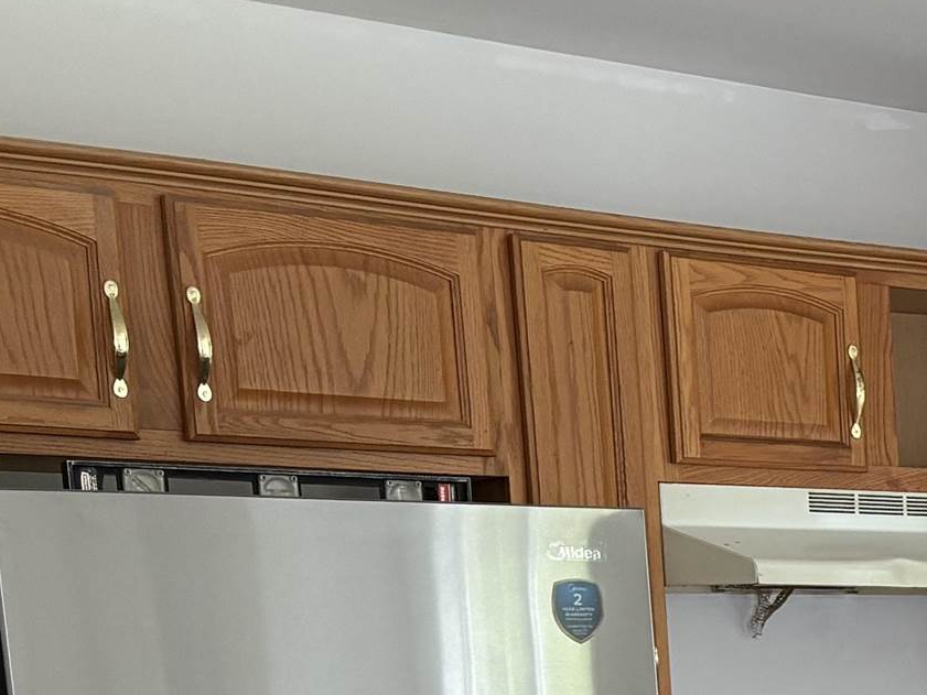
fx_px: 2544
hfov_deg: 18.0
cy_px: 1047
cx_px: 1456
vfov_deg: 14.5
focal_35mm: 95
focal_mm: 5.96
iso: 160
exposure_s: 1/60
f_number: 1.6
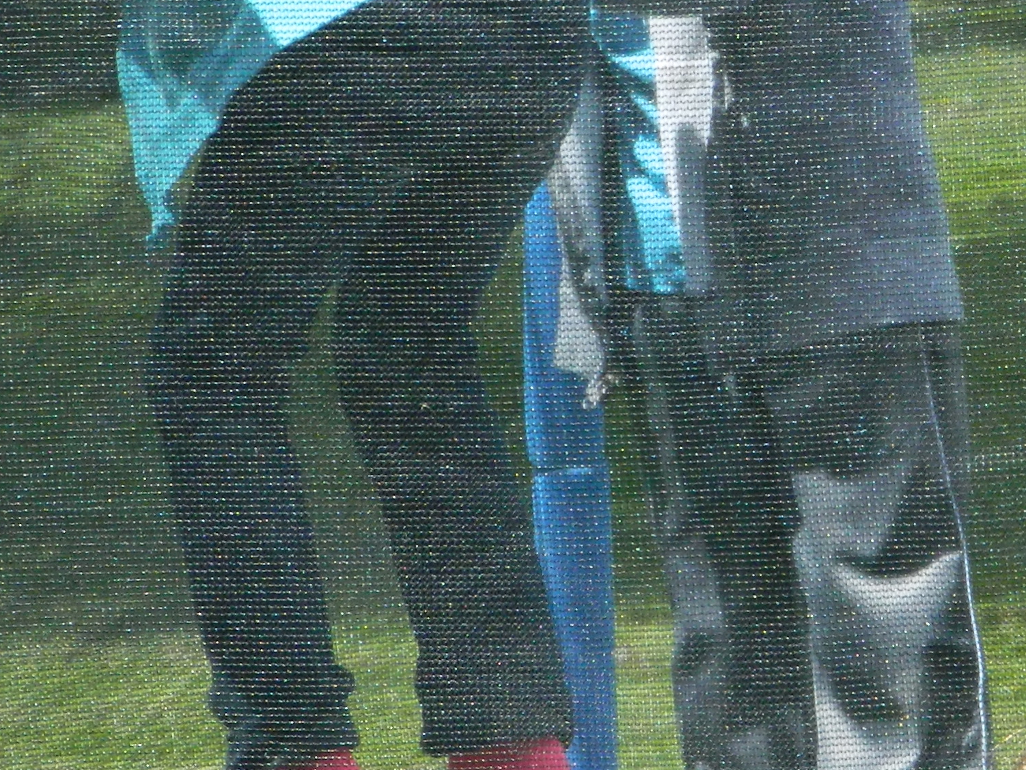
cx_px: 898
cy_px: 188
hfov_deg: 5.3
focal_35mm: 371
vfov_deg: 4.0
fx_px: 10998
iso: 250
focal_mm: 23.2
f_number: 4.7
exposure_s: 1/500
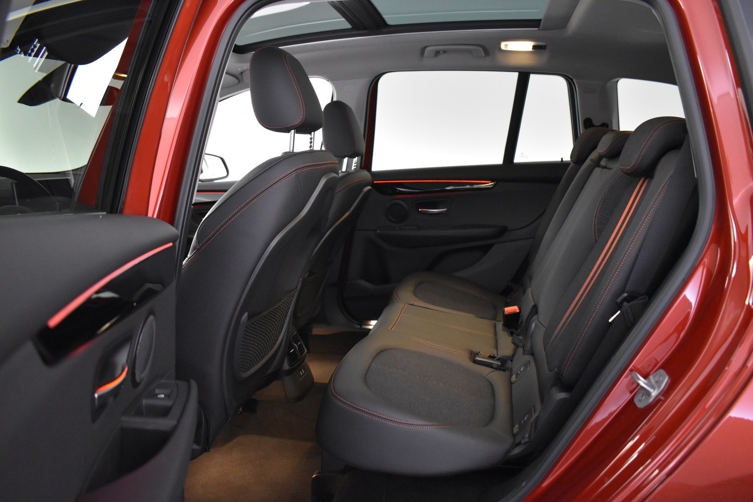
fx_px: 565
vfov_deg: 47.9
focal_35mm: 27
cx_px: 376
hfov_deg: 67.4
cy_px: 251
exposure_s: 1/30
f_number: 3.5
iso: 3200
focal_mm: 18
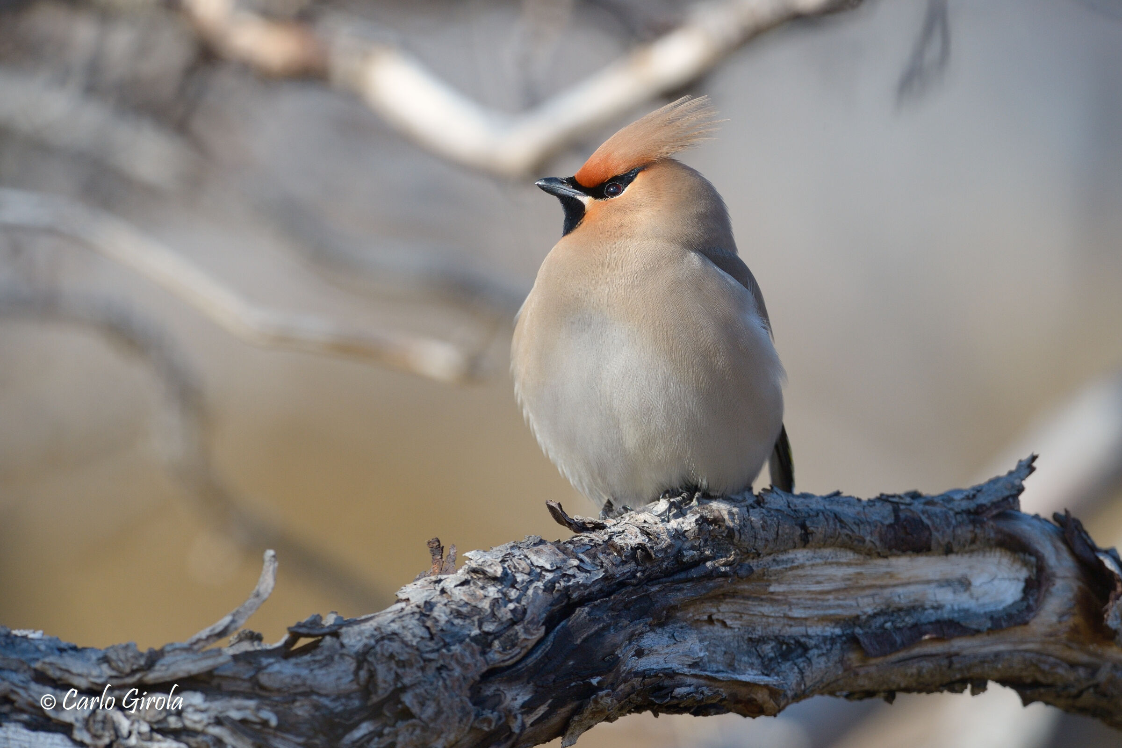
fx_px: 26490
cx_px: 561
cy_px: 374
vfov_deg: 1.6
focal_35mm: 850
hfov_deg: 2.4
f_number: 8
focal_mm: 850
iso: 1600
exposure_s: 1/1600
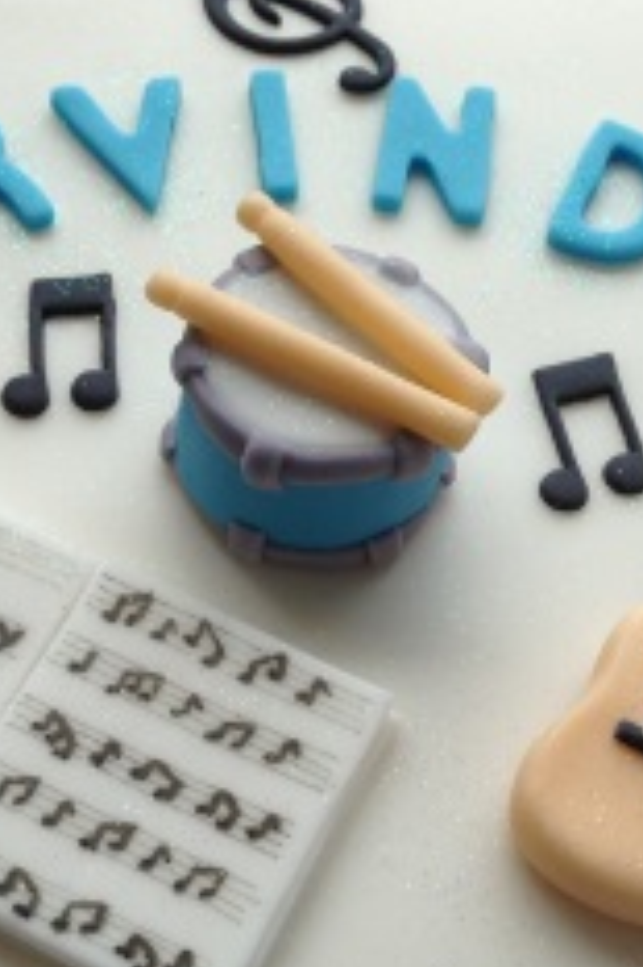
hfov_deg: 20.5
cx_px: 228
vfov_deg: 30.3
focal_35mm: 66
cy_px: 656
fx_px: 1771
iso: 50
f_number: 2.4
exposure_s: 1/387
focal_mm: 4.13
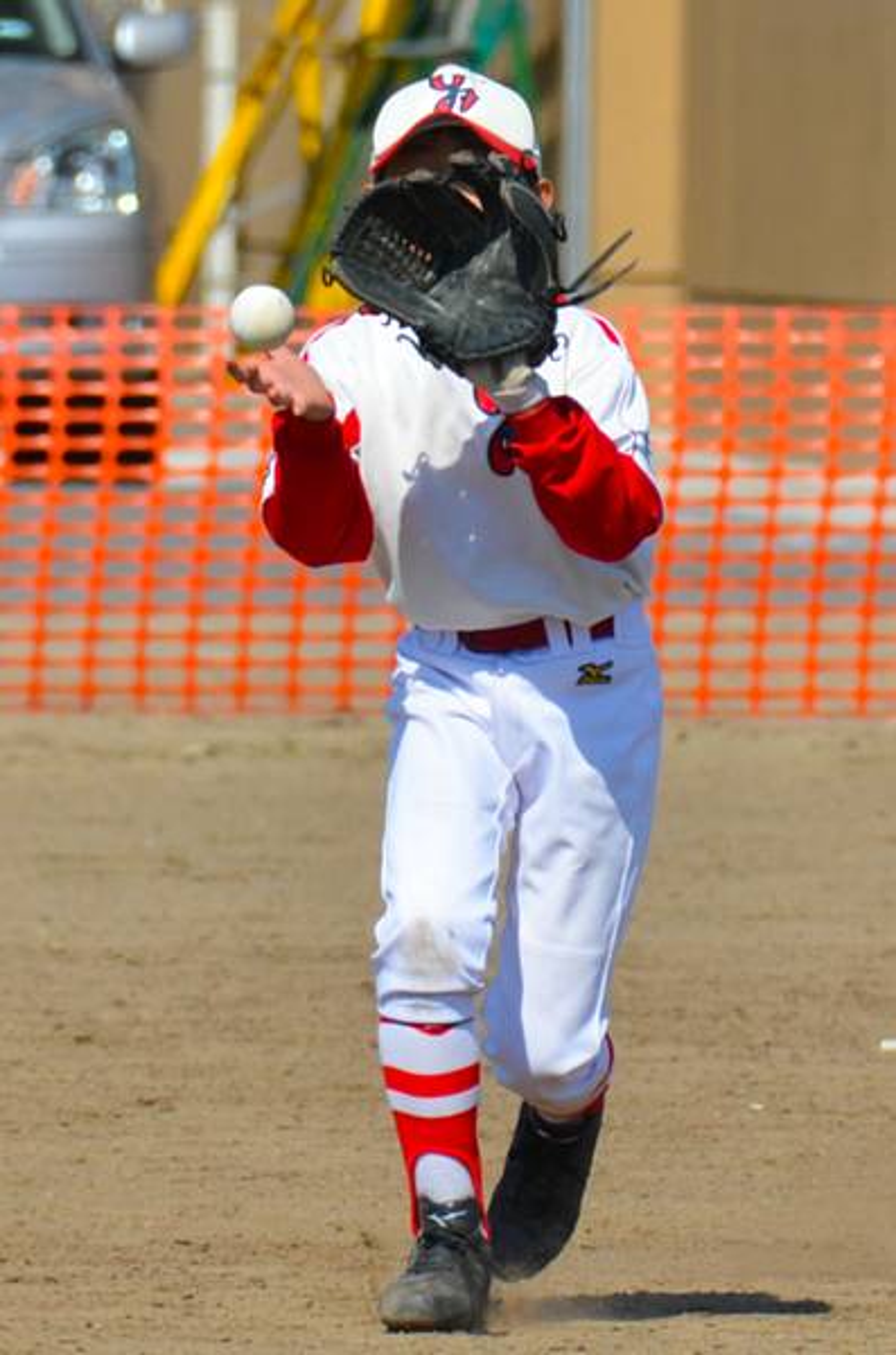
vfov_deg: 4.6
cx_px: 448
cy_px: 678
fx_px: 16887
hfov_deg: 3.0
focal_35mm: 450
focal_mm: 300
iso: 400
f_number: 7.1
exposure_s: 1/2000
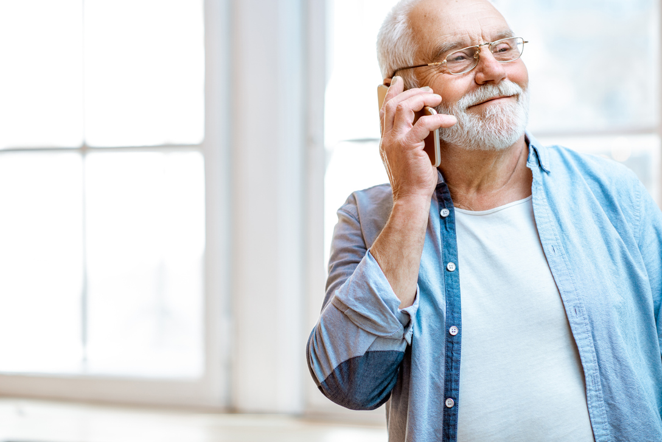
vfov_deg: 14.0
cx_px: 353
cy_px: 203
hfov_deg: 20.8
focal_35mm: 98
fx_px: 1802
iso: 160
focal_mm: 85
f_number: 2.2
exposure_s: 1/200
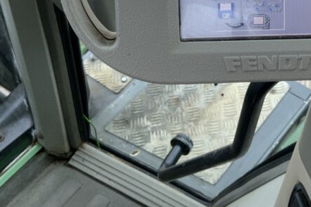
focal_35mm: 70
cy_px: -32
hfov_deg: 27.6
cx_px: 292
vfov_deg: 18.6
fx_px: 605
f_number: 1.8
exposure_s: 1/122
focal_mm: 3
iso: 32
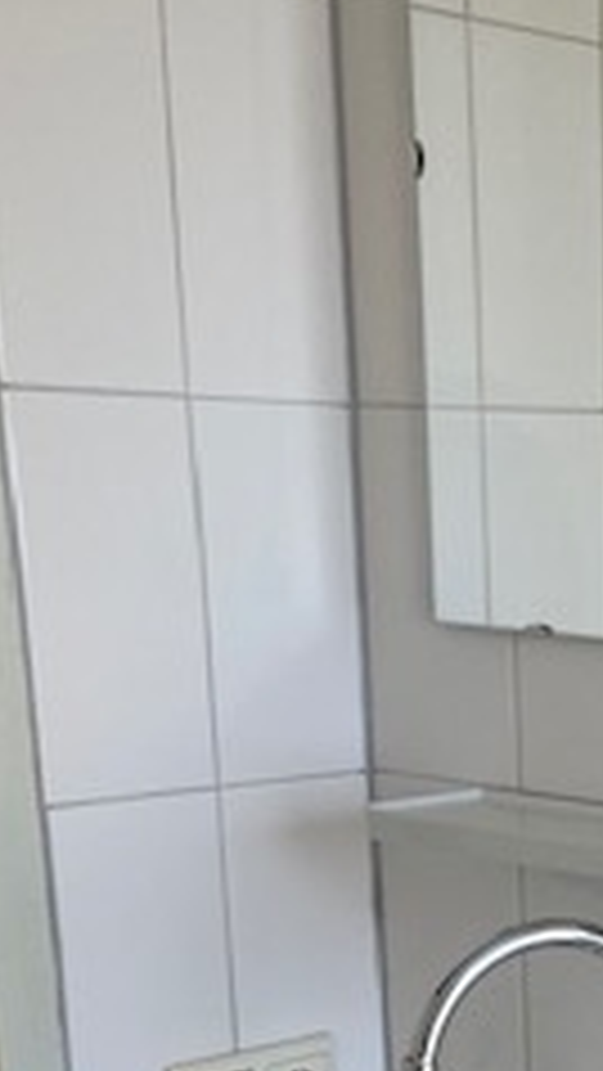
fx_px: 2329
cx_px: 927
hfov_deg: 13.8
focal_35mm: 82
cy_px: 1422
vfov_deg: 22.8
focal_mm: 3.99
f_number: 1.8
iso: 20
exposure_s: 1/203
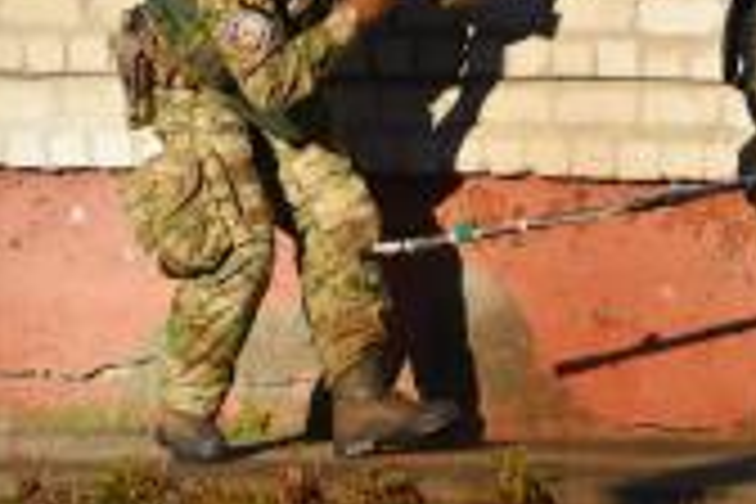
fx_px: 14237
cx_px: 670
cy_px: 245
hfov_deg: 3.0
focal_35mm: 678
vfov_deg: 2.0
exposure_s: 1/800
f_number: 7.1
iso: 200
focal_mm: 170
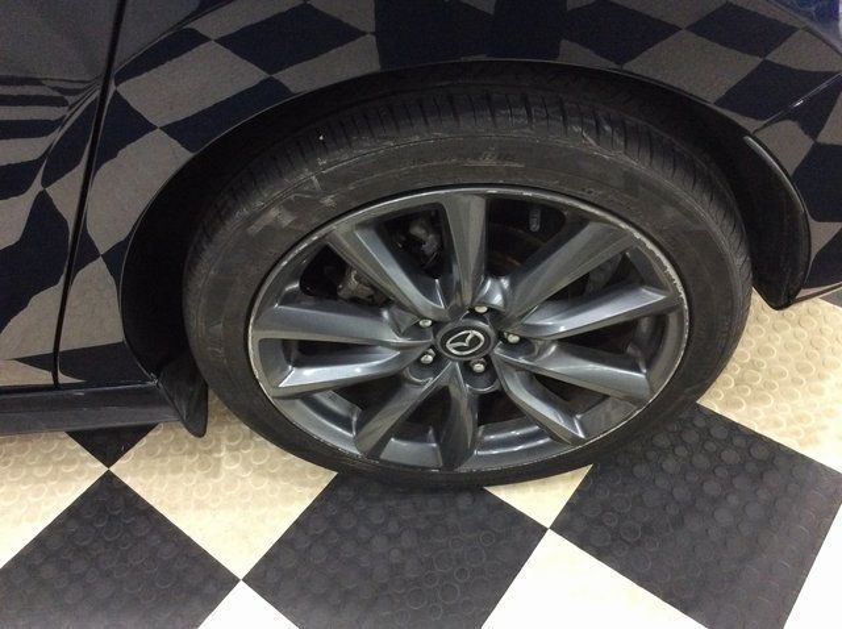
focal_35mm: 32
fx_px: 777
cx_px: 421
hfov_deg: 56.9
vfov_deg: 44.1
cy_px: 314
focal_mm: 3.3
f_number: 2.4
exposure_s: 1/24
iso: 200
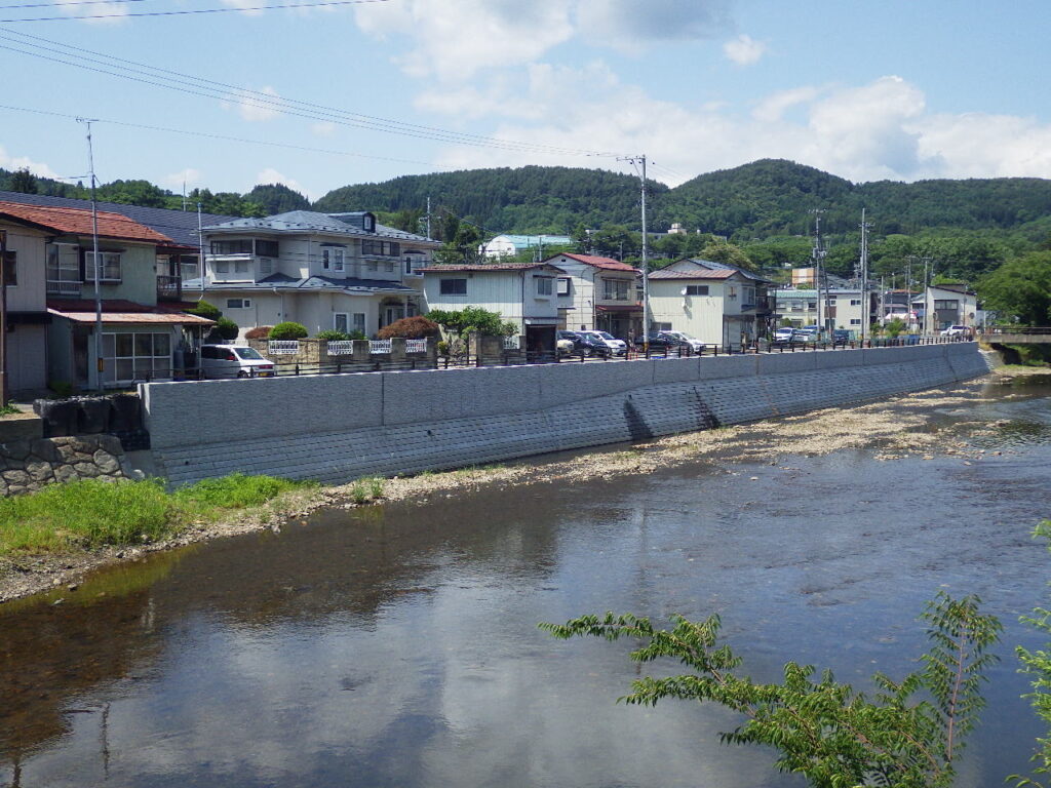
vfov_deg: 36.8
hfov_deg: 47.9
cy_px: 394
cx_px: 526
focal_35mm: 39
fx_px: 1184
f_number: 10.6
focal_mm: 6.9
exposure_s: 1/250
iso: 250
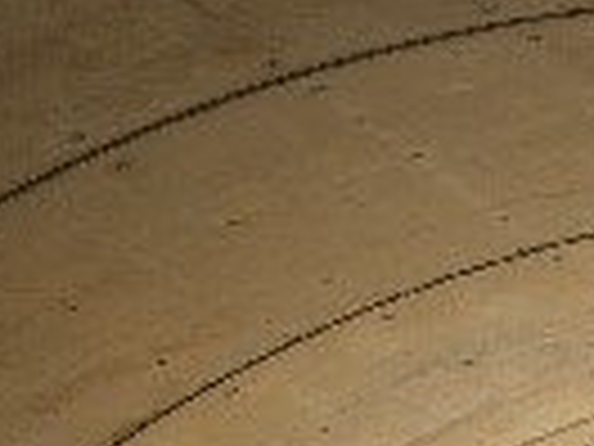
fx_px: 2883
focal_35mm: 168
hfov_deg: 11.7
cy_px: 507
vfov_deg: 8.8
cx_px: 560
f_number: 2.8
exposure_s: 1/400
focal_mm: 7.9
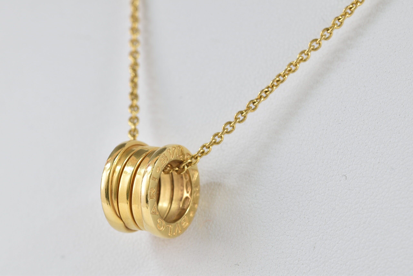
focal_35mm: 135
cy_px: 138
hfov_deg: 15.2
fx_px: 1550
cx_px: 206
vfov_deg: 10.2
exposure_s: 1/5
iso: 100
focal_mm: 90
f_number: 13
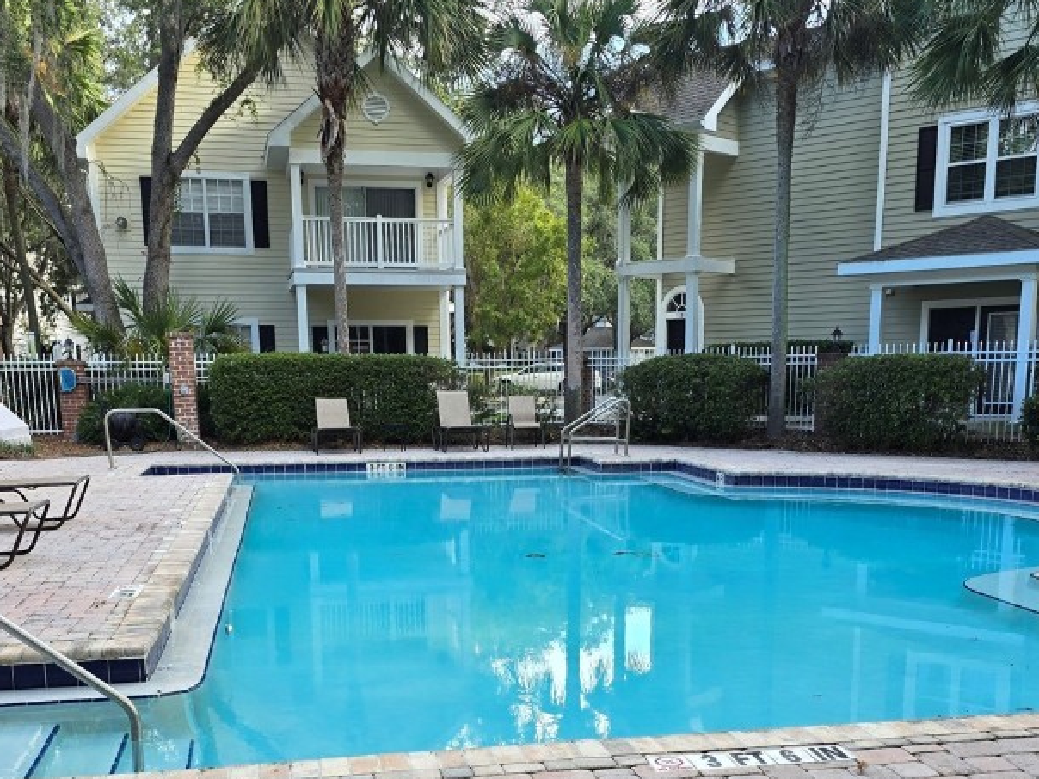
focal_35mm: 39
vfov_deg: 36.2
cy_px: 557
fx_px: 1171
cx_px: 520
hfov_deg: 47.9
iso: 40
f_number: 1.7
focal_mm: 6.3
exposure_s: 1/180
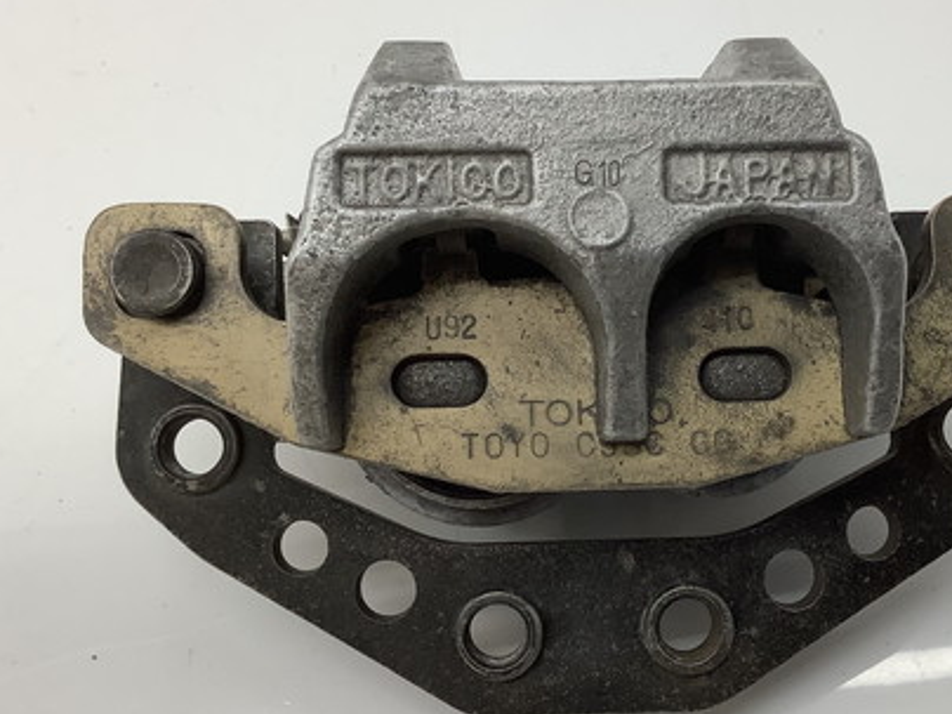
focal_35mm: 46
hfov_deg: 41.0
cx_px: 594
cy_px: 330
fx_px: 1265
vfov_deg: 31.5
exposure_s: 1/120
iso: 50
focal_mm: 3.3
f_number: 2.4
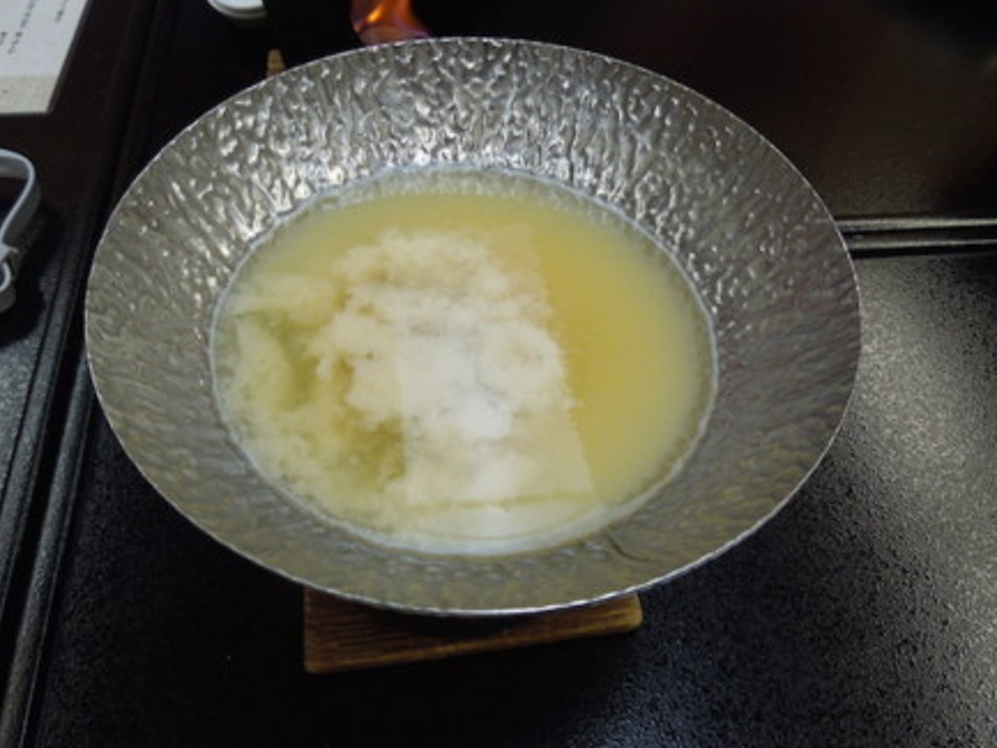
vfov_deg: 53.1
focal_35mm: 26
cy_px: 364
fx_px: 749
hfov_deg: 67.3
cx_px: 497
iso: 250
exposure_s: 1/30
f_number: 3.3
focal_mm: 4.5
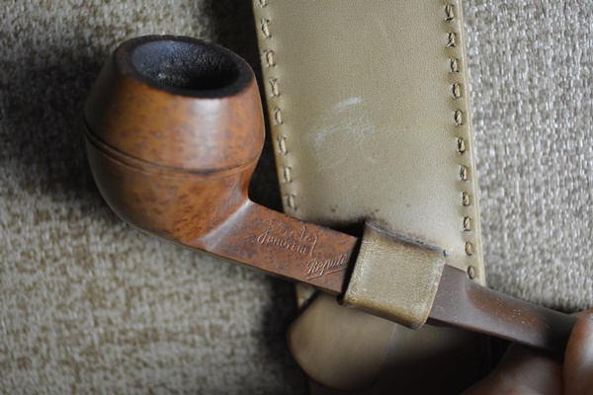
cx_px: 296
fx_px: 791
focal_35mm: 48
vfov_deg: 28.1
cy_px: 198
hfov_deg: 41.1
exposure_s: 1/50
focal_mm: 32
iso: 800
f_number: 4.8
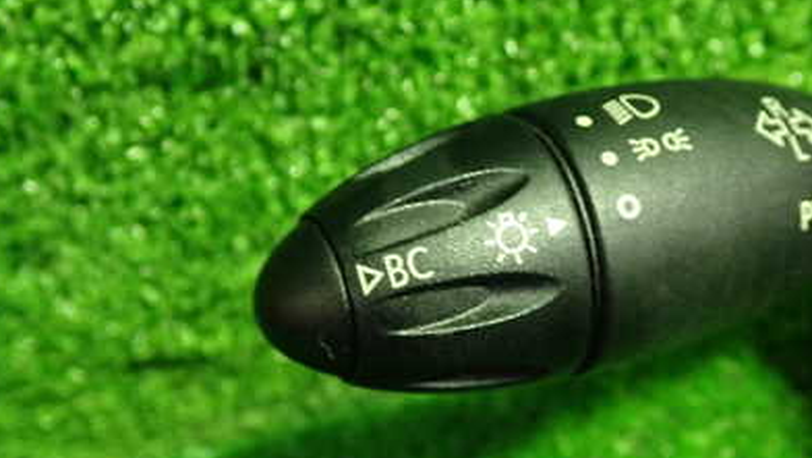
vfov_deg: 24.0
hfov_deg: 40.3
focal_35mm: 50
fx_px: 1077
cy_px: 242
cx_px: 594
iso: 640
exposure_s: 1/30
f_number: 2.3
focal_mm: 5.4
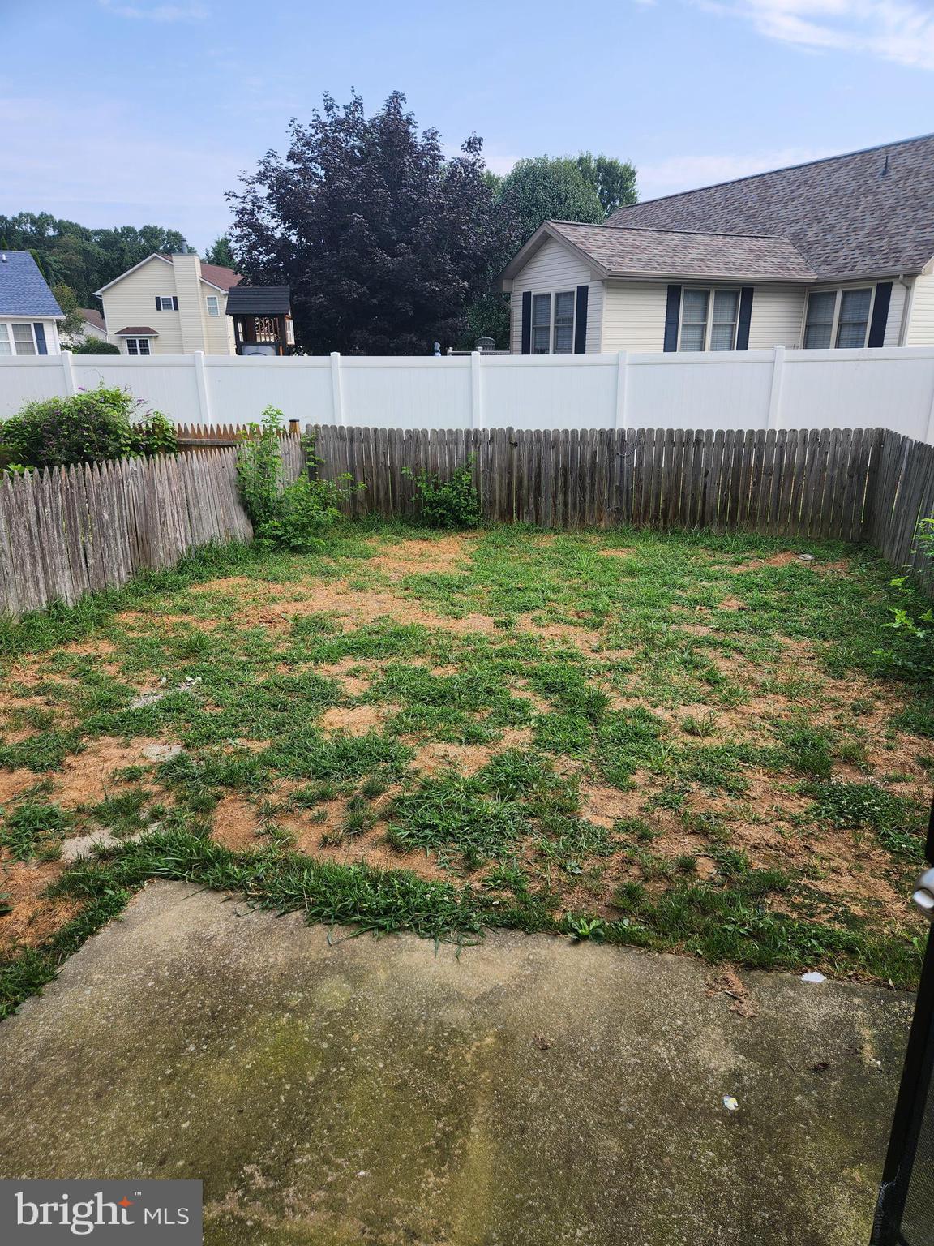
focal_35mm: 23
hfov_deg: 58.9
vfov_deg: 73.9
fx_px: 827
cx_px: 467
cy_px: 623
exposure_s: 1/661
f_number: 1.8
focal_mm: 5.4
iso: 20
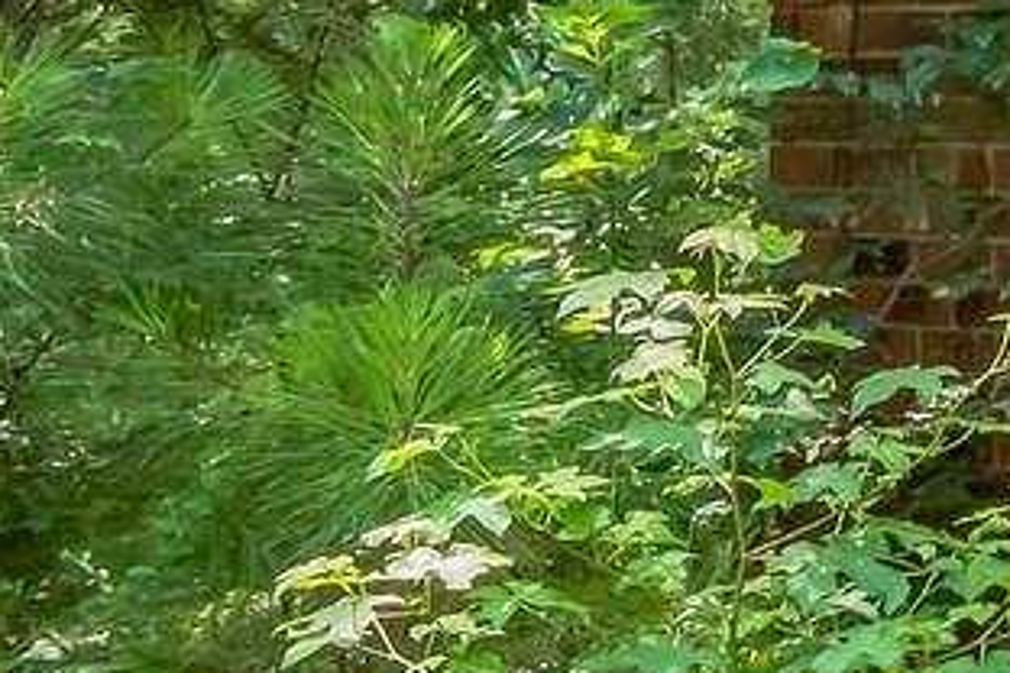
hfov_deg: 14.0
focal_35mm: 92
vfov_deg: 14.8
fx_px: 2581
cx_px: 2525
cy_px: 442
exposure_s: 1/125
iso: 500
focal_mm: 14
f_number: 8
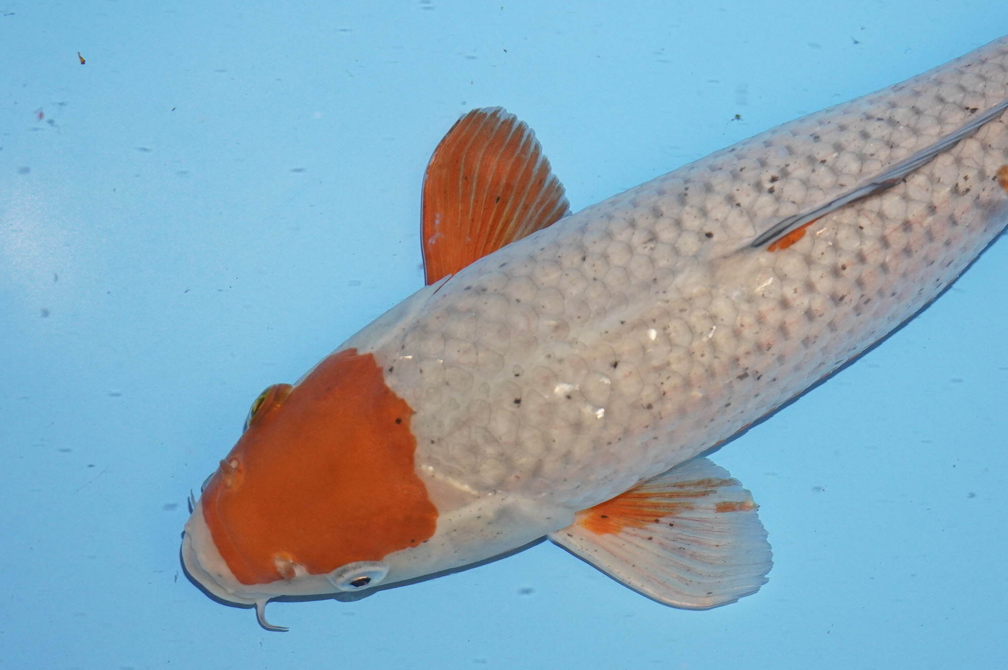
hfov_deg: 22.6
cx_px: 698
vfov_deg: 15.2
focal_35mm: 90
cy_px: 258
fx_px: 2511
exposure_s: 1/160
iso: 1250
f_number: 4.5
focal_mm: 39
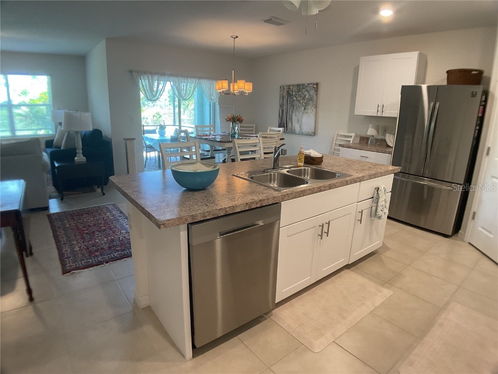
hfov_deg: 61.7
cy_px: 187
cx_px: 249
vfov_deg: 48.2
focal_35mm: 29
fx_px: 417
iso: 100
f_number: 1.8
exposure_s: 1/60
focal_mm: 3
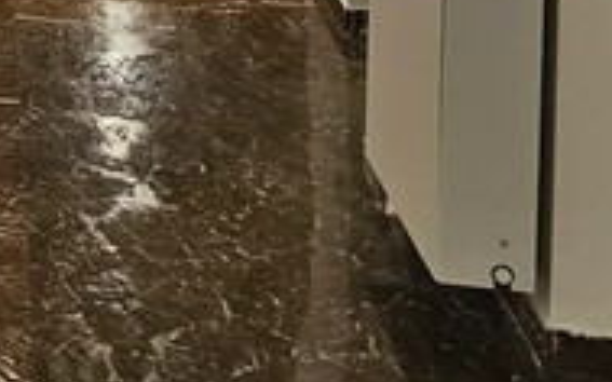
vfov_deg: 9.2
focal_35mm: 132
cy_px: -411
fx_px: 2201
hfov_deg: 12.8
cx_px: -784
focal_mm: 6.3
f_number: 1.7
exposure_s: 1/100
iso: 100
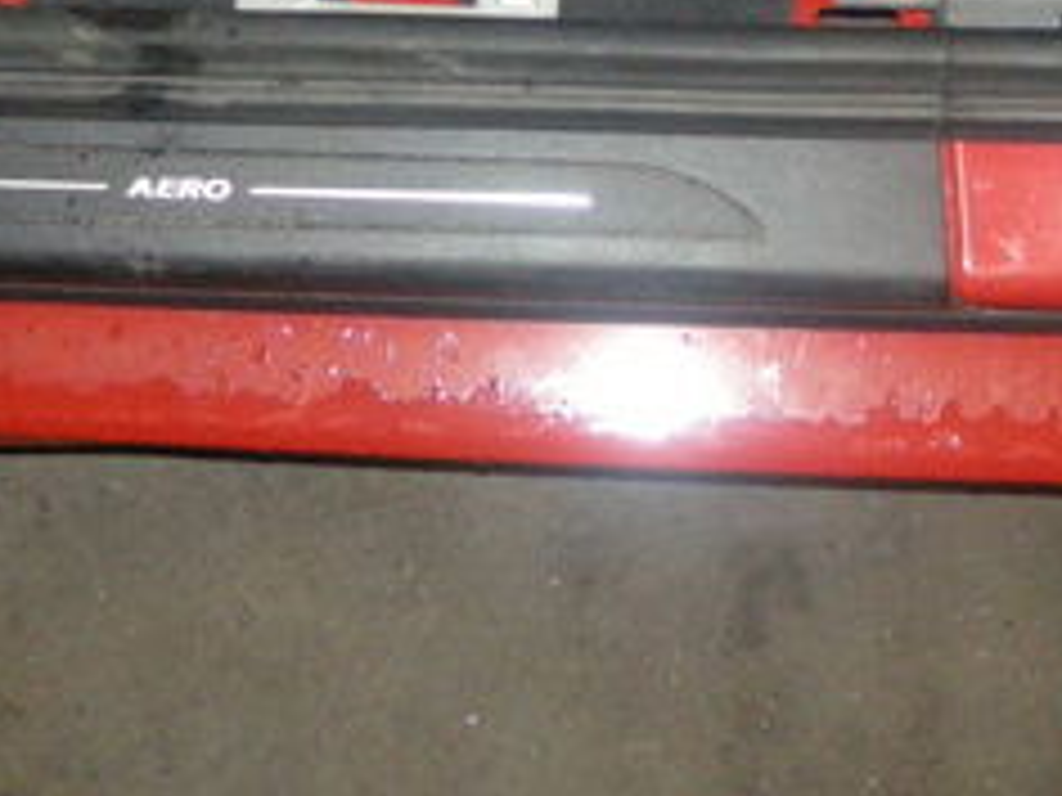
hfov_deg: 20.5
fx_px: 2915
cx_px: 315
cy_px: 81
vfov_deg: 15.4
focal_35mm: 95
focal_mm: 5.7
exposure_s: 1/60
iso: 400
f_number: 2.8
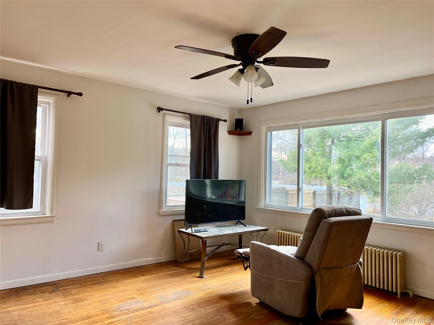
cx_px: 217
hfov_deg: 67.3
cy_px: 162
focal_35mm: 26
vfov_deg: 53.1
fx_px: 326
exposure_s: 1/121
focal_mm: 5.7
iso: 125
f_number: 1.5
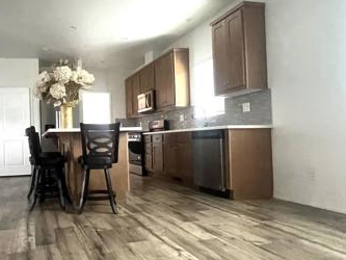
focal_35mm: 25
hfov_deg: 65.1
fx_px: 250
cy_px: 136
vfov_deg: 54.9
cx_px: 86
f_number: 1.8
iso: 1000
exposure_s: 1/60
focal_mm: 1.57
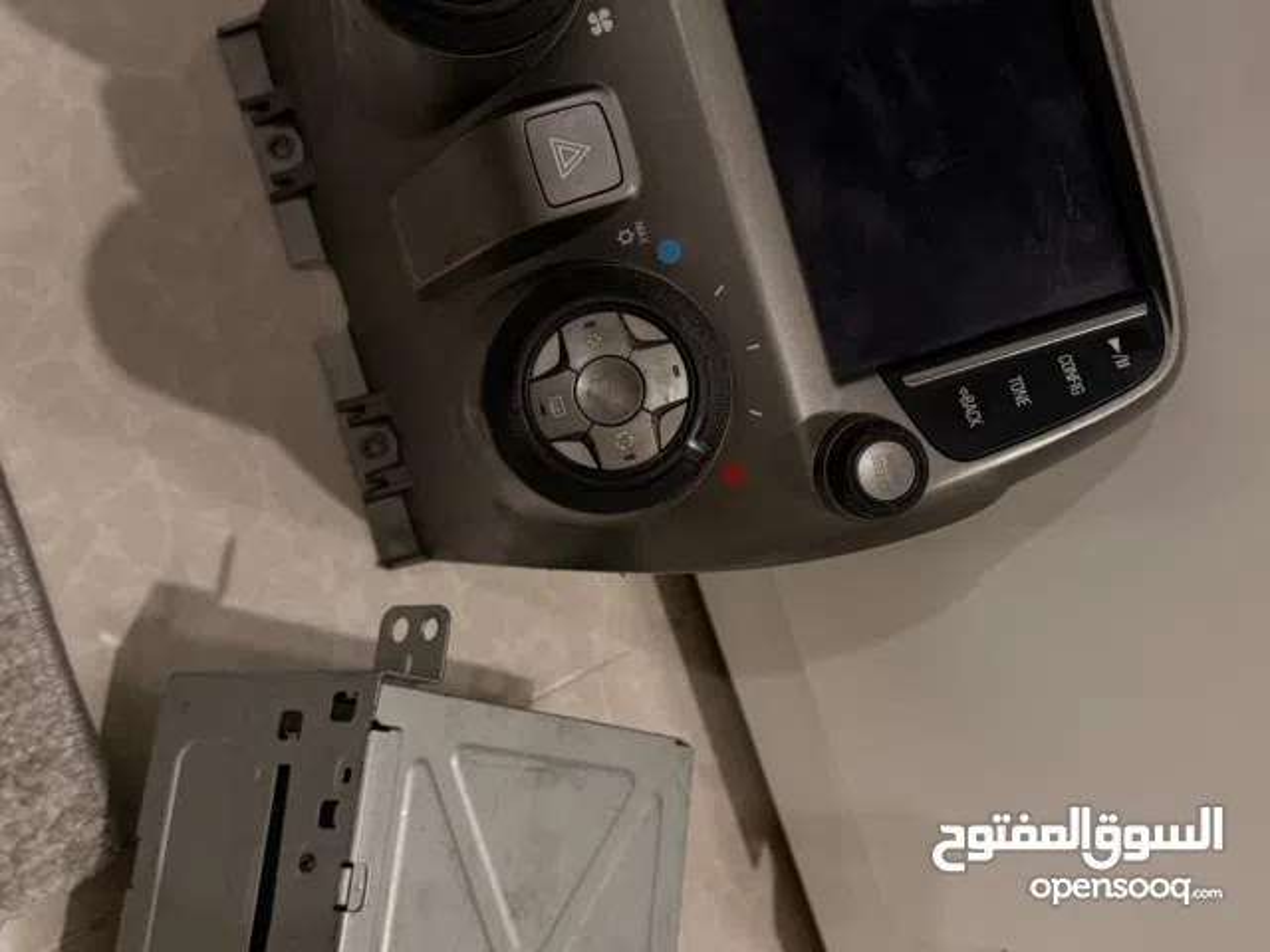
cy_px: 476
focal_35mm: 24
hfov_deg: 71.6
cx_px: 635
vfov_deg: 56.8
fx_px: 881
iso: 320
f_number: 1.78
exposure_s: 1/60
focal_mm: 6.76
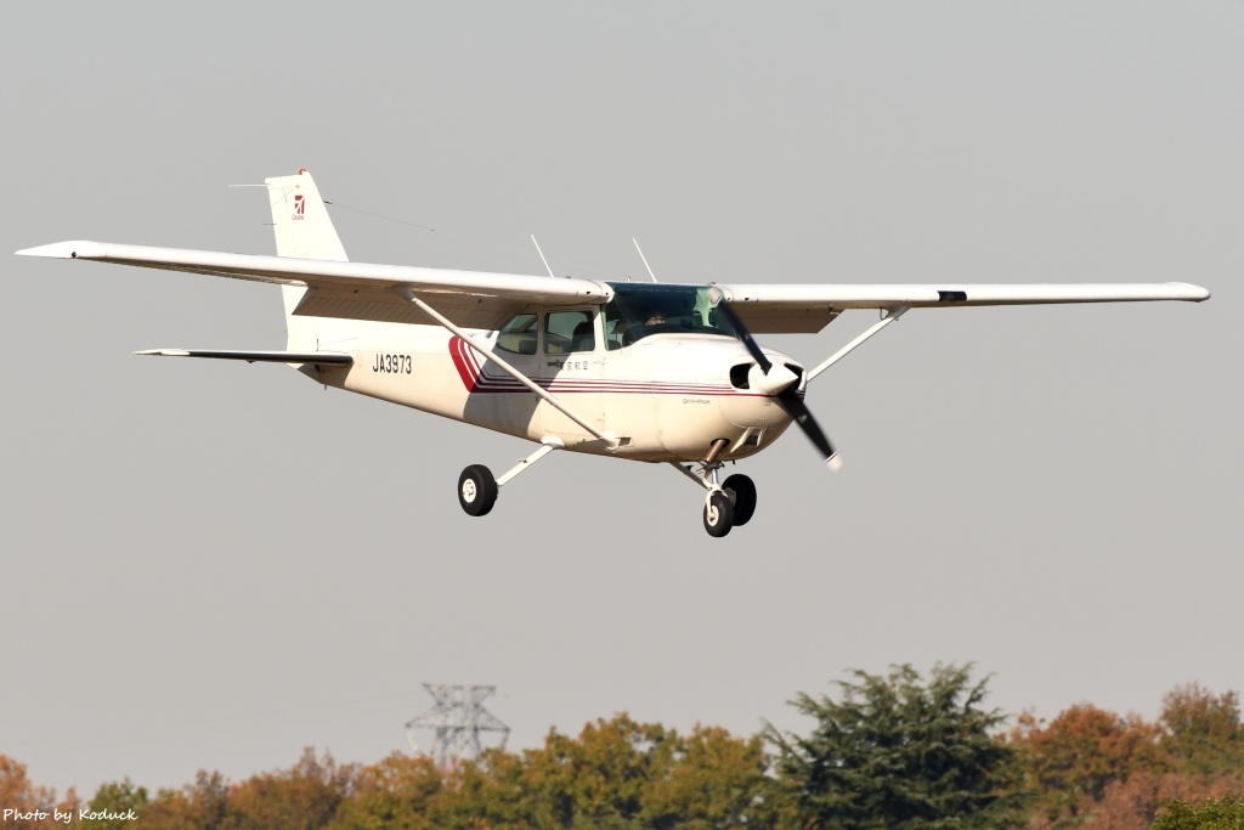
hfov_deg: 3.3
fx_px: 21772
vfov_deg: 2.2
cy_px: 415
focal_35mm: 630
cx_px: 622
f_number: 8
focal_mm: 420
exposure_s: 1/1250
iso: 400
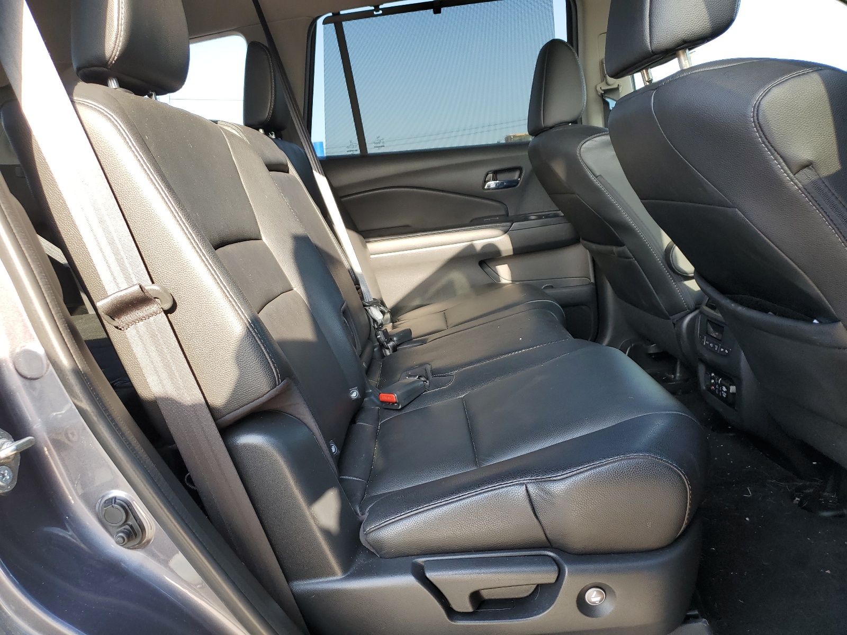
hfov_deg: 67.3
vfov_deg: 53.1
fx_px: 636
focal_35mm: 26
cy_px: 318
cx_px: 424
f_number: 1.5
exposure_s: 1/161
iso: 50
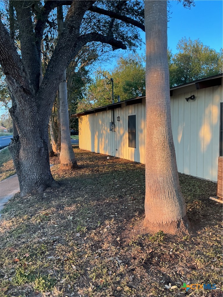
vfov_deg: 61.7
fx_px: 249
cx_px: 112
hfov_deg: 48.2
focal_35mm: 29
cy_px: 148
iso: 25
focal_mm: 3
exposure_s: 1/120
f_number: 1.8
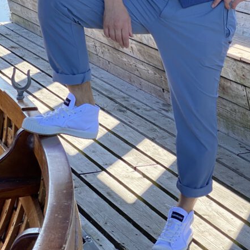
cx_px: 95
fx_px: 874
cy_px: 0
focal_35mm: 107
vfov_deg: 16.0
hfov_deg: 16.3
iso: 20
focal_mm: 6
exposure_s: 1/461
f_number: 2
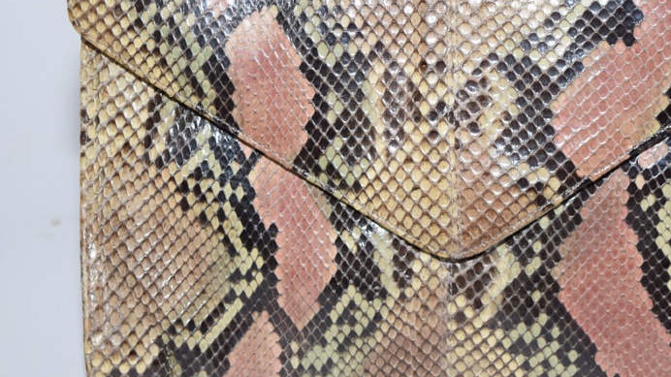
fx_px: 1939
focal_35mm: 109
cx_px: 438
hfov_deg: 19.6
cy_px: 139
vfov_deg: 11.1
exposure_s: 1/60
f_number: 5.3
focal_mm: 48
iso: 320
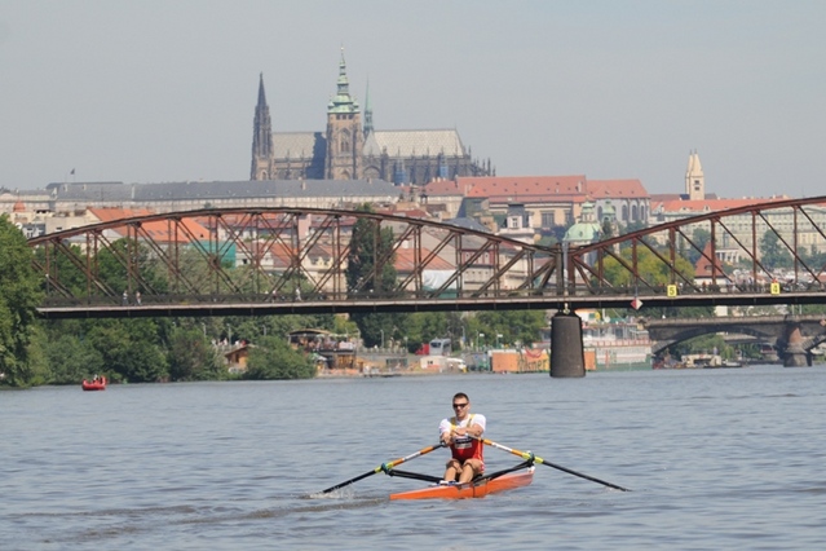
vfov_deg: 5.2
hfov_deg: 7.8
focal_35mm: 262
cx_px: 413
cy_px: 276
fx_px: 6022
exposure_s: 1/1600
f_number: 5
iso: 250
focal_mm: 175
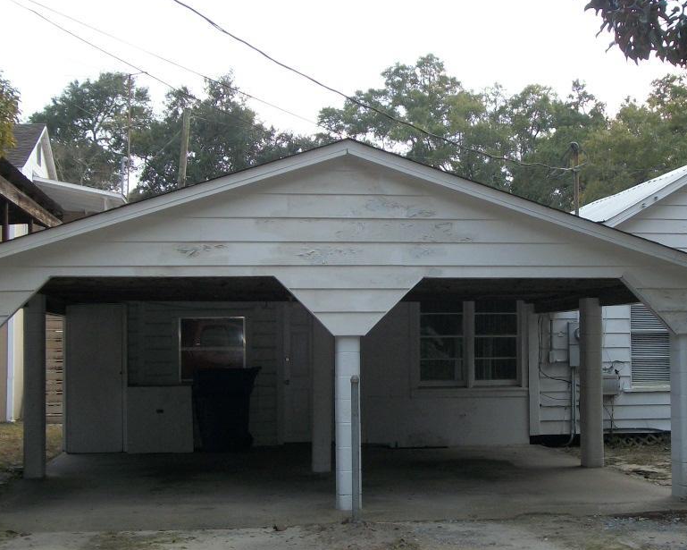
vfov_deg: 23.5
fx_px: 1321
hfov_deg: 28.8
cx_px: 486
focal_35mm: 65
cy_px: 309
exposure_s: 1/320
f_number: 3.2
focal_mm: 7.1
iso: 80
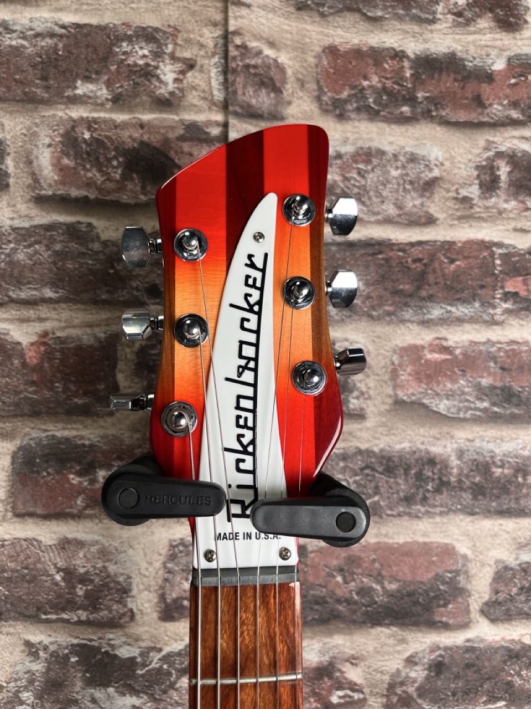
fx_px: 532
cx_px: 266
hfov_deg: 53.1
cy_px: 354
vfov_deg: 67.3
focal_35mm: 26
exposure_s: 1/121
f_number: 1.6
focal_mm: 5.1
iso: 50
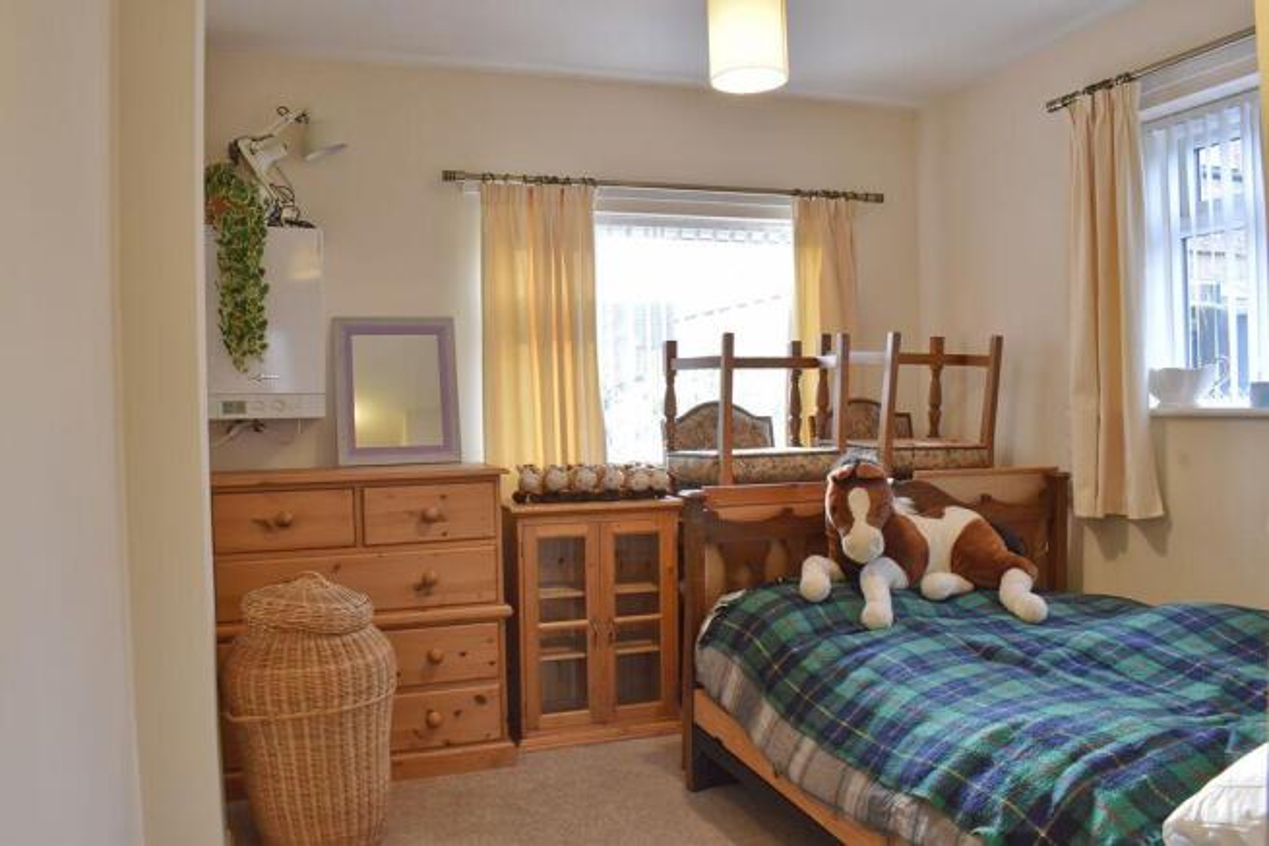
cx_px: 634
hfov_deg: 67.4
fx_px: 952
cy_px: 423
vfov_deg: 48.0
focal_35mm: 27
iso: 450
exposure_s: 1/5
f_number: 13
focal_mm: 18
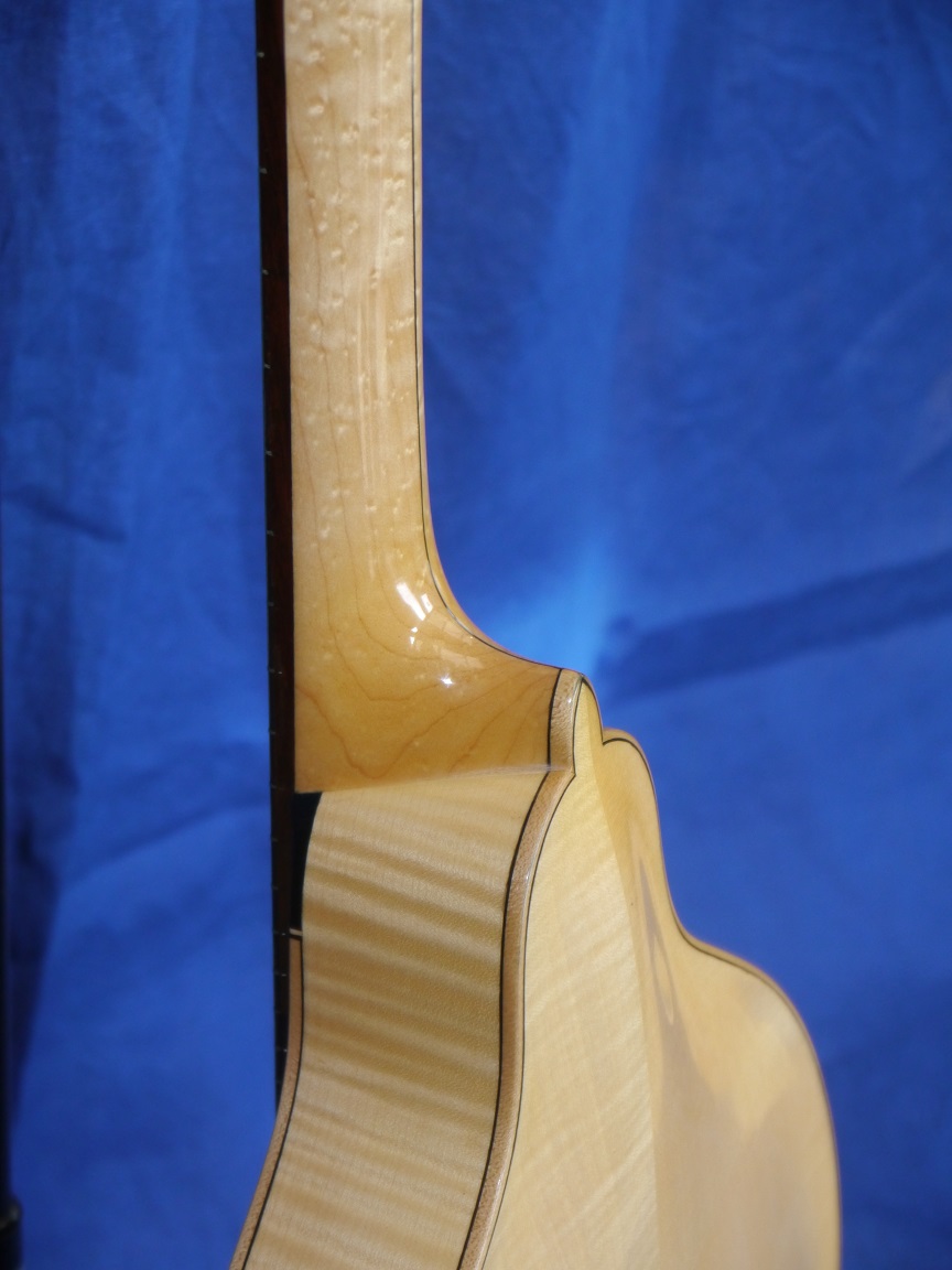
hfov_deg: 17.6
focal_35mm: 84
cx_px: 476
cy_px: 635
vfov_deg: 23.3
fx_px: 3080
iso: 800
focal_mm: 42
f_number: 5.6
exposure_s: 1/100
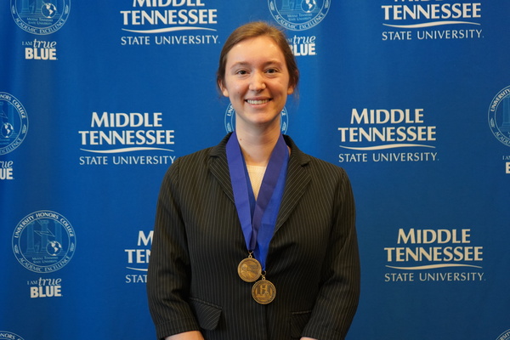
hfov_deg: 40.3
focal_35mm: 49
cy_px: 170
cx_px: 255
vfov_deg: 27.5
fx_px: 694
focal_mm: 49
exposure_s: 1/160
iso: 2500
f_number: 4.5
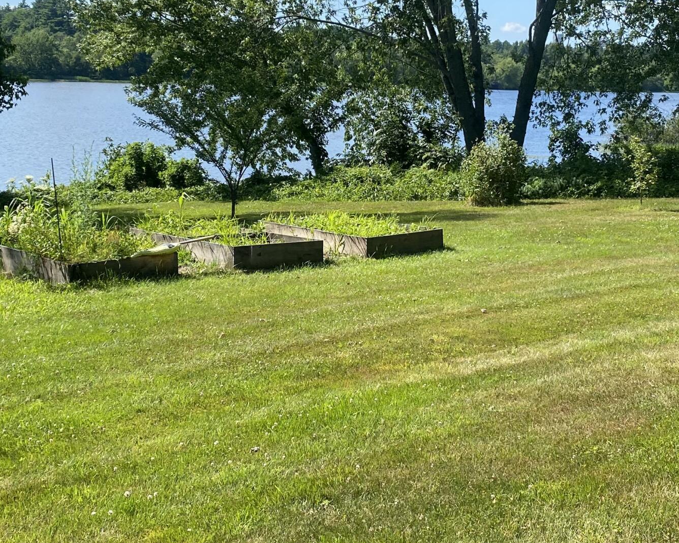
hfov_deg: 33.0
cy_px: 203
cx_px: 372
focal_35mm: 57
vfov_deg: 26.6
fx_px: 1146
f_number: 1.8
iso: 32
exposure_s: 1/1377
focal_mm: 4.25
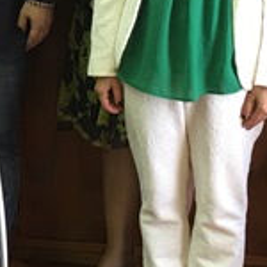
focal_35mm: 131
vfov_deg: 13.1
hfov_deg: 12.7
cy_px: -12
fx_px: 1143
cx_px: -114
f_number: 2.2
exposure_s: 1/17
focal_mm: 4.15
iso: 40
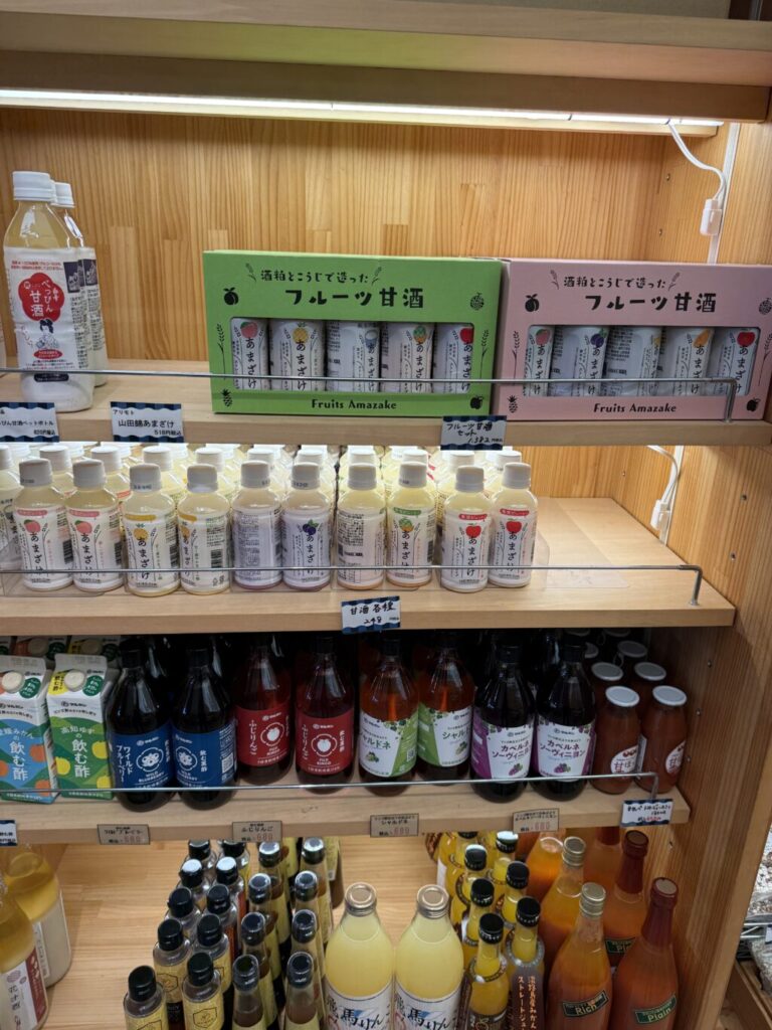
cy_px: 515
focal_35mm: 24
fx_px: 714
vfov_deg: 71.6
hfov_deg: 56.8
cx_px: 386
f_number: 1.78
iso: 100
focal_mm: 6.76
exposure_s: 1/379
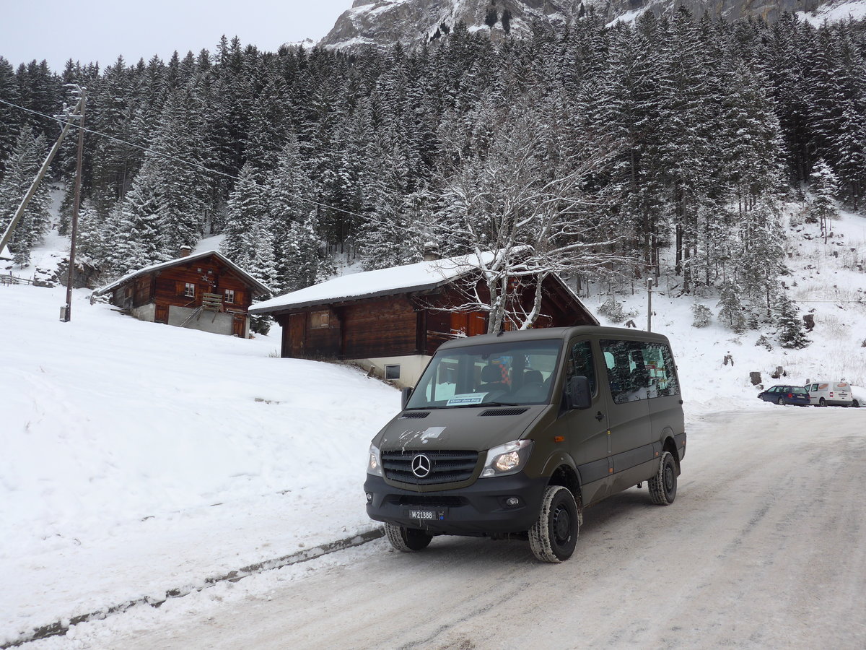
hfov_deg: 61.7
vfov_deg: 48.2
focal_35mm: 29
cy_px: 325
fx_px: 726
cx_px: 433
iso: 80
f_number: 2.8
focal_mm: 6
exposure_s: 1/1000
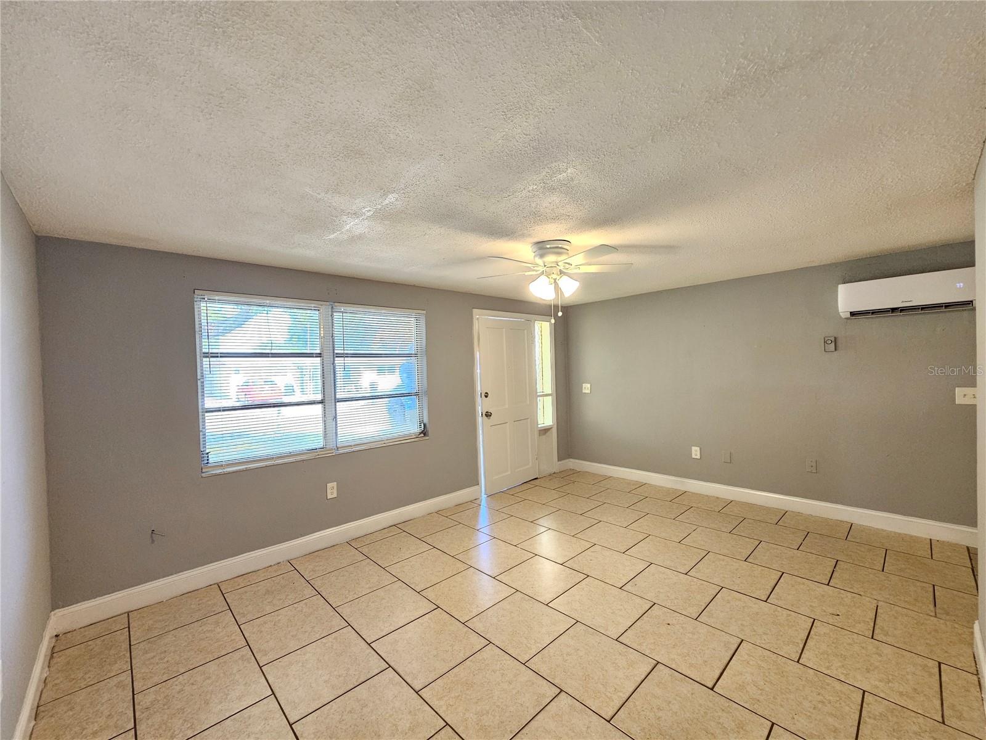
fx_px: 370
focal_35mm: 13
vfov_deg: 89.9
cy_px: 370
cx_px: 493
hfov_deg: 106.2
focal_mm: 2.2
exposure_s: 1/60
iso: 320
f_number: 2.2
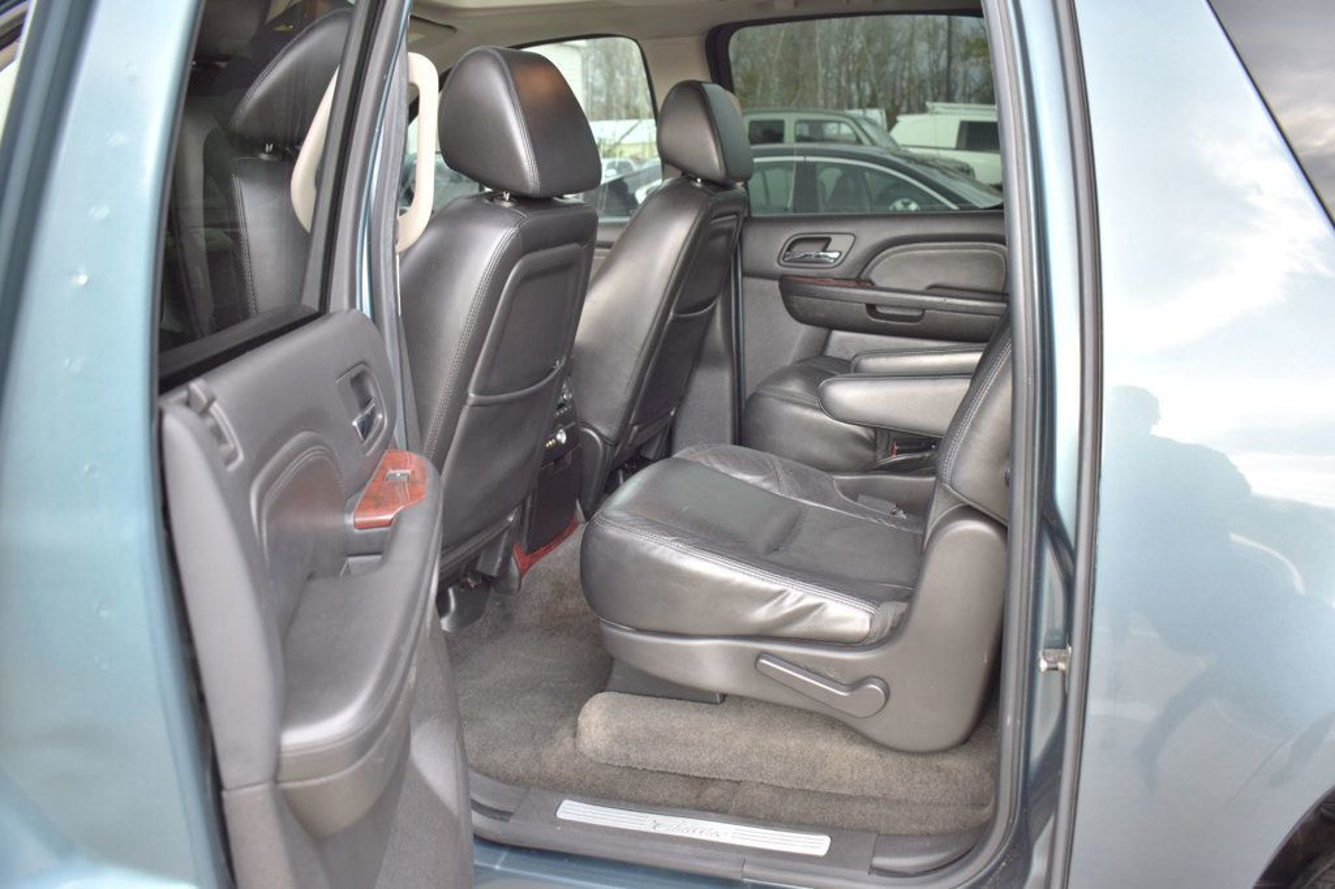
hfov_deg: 57.2
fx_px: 1223
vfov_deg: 39.9
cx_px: 668
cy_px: 444
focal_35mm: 33
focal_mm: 22
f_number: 3.8
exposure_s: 1/160
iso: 200
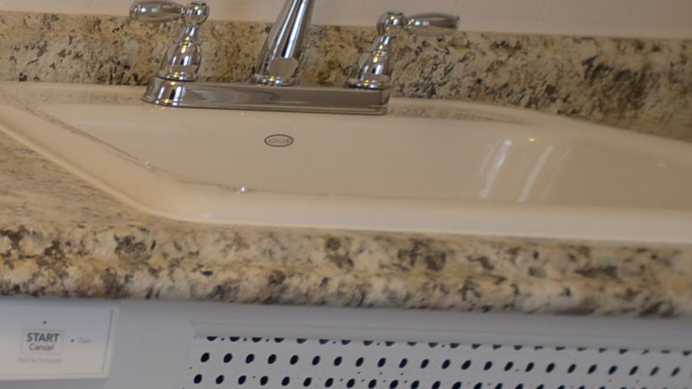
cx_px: -361
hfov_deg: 27.6
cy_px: 601
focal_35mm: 49
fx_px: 899
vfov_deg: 20.5
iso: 450
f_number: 4
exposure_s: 1/60
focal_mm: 10
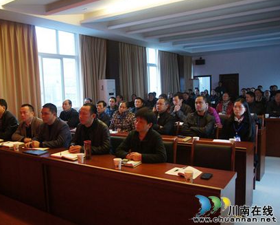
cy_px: 111
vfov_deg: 47.2
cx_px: 110
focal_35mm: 31
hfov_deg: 56.7
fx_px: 257
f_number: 3.5
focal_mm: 18
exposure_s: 1/20
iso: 1600
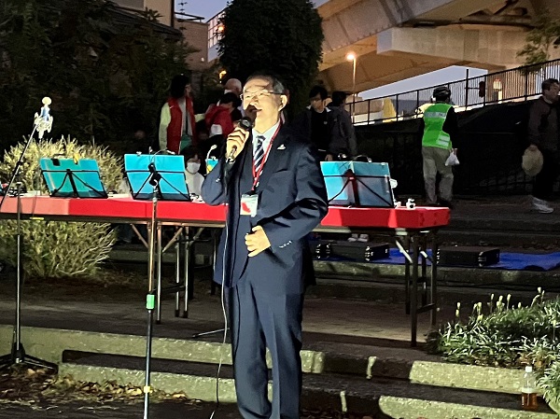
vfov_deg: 49.7
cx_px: 280
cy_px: 210
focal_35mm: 28
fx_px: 453
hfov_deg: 63.5
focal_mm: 3.99
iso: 640
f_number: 1.8
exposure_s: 1/22
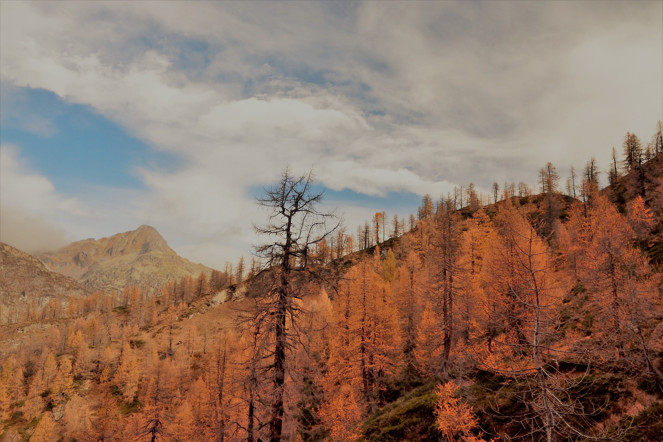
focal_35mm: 27
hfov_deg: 67.4
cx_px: 332
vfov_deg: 47.9
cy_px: 221
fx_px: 497
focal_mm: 18
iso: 400
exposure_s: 1/250
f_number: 8
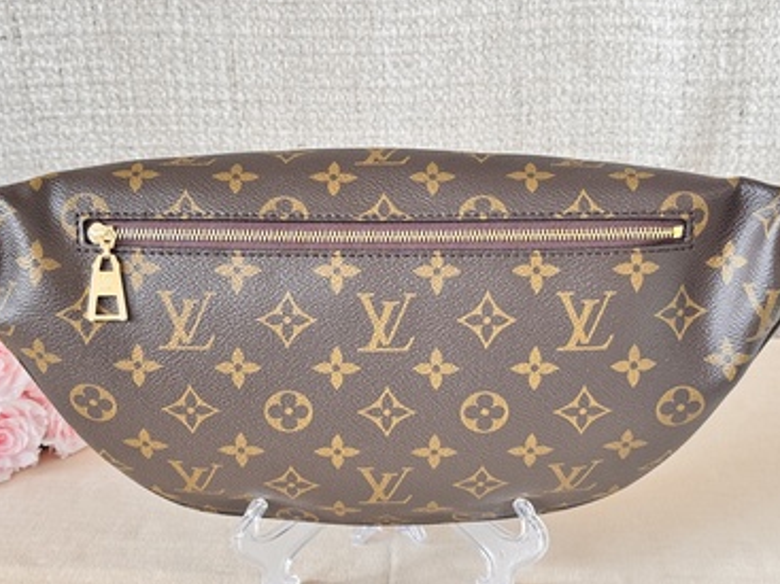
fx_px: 1487
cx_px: 378
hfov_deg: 29.4
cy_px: 340
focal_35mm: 66
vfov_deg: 22.2
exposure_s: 1/50
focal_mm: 6.76
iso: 50
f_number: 1.78
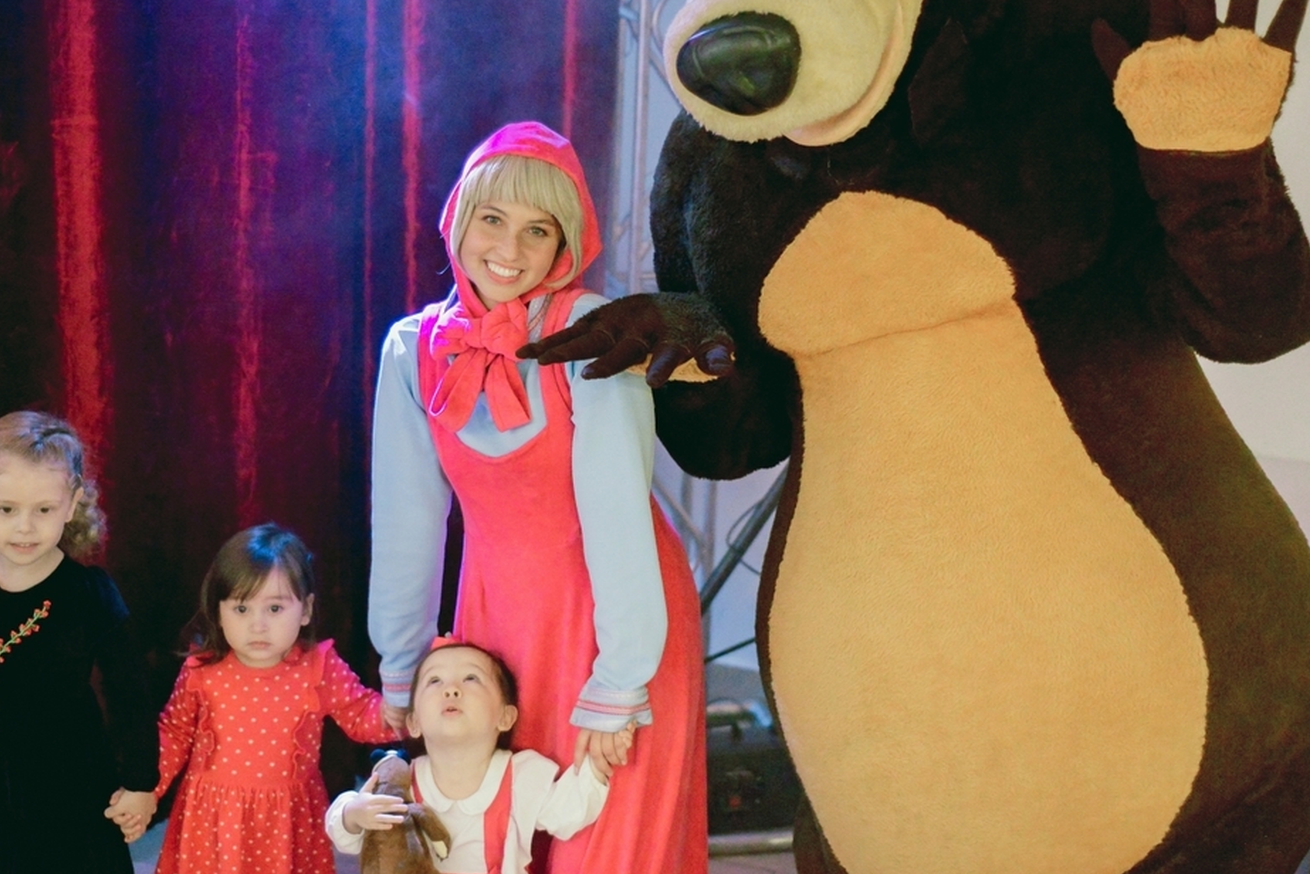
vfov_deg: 20.9
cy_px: 418
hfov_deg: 30.9
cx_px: 617
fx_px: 2366
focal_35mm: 65
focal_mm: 50
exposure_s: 1/200
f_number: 2.2
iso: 6400
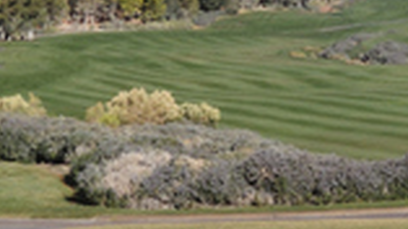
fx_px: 2627
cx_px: 424
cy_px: 20
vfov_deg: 5.0
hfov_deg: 8.8
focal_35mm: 243
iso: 100
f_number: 7.1
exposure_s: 1/250
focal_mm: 10.7
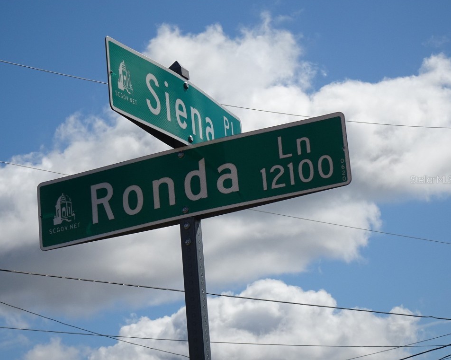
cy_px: 179
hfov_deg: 15.4
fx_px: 1668
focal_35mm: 125
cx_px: 213
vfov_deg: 12.3
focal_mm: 20.29
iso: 80
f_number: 5.6
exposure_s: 1/1000
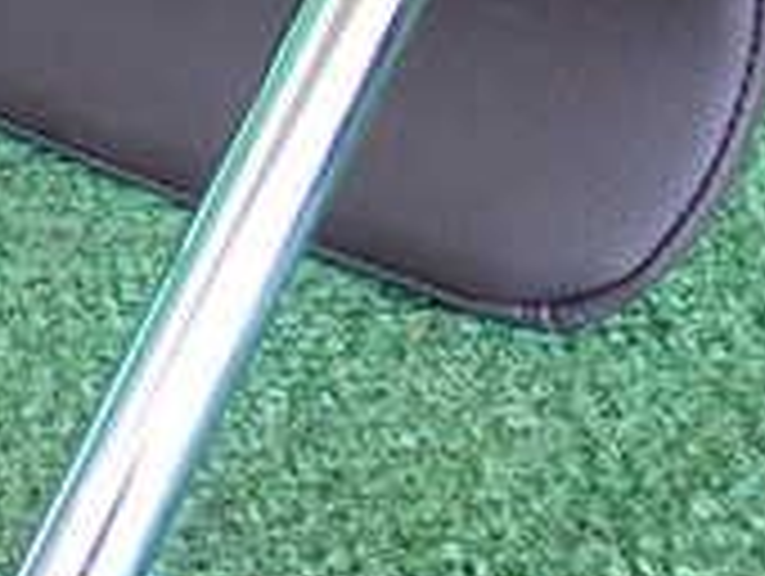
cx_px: -117
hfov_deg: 15.0
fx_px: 2811
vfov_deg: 11.6
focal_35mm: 127
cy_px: 72
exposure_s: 1/125
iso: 640
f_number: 2.5
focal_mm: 6.37
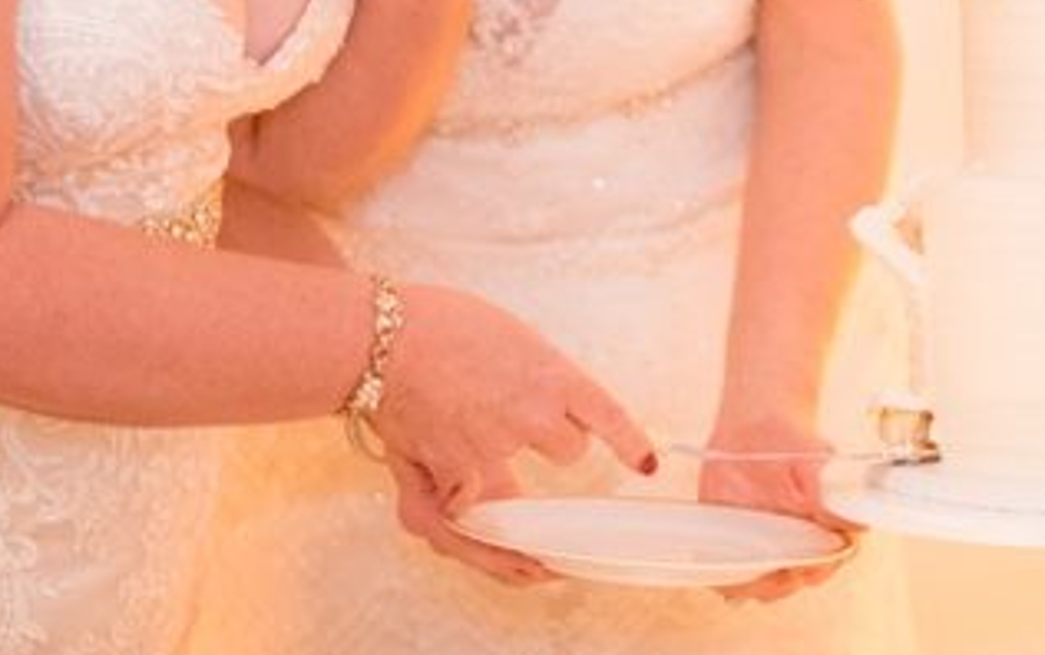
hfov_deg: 12.6
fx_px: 4702
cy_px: -228
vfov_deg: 7.9
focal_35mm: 165
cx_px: 857
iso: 1600
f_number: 1.6
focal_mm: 50
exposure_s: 1/100
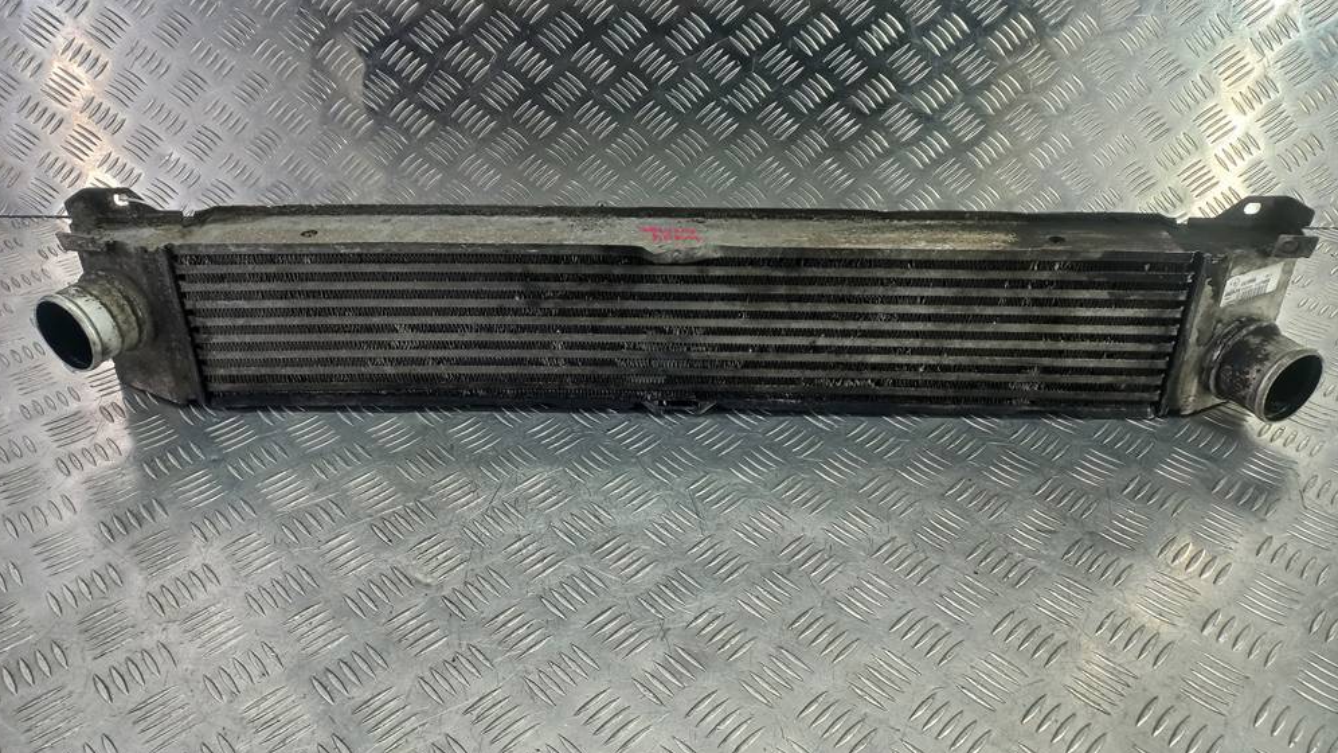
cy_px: 253
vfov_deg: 41.0
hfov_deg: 67.9
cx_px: 674
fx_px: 993
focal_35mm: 28
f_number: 1.8
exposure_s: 1/50
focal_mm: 4.6
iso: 50
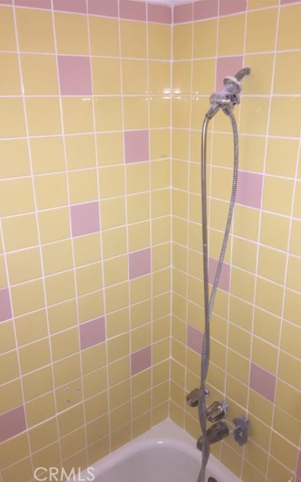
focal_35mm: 31
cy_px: 242
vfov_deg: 61.2
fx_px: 407
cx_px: 159
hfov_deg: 40.6
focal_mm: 4.15
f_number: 2.2
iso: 80
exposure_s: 1/16
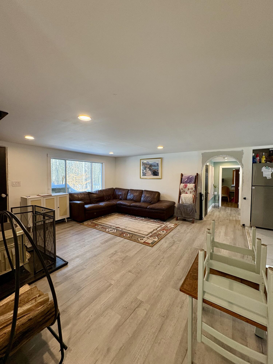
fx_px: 147
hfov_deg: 85.7
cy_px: 182
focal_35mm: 14
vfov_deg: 102.1
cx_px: 136
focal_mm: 2.22
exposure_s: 1/120
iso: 200
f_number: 2.2
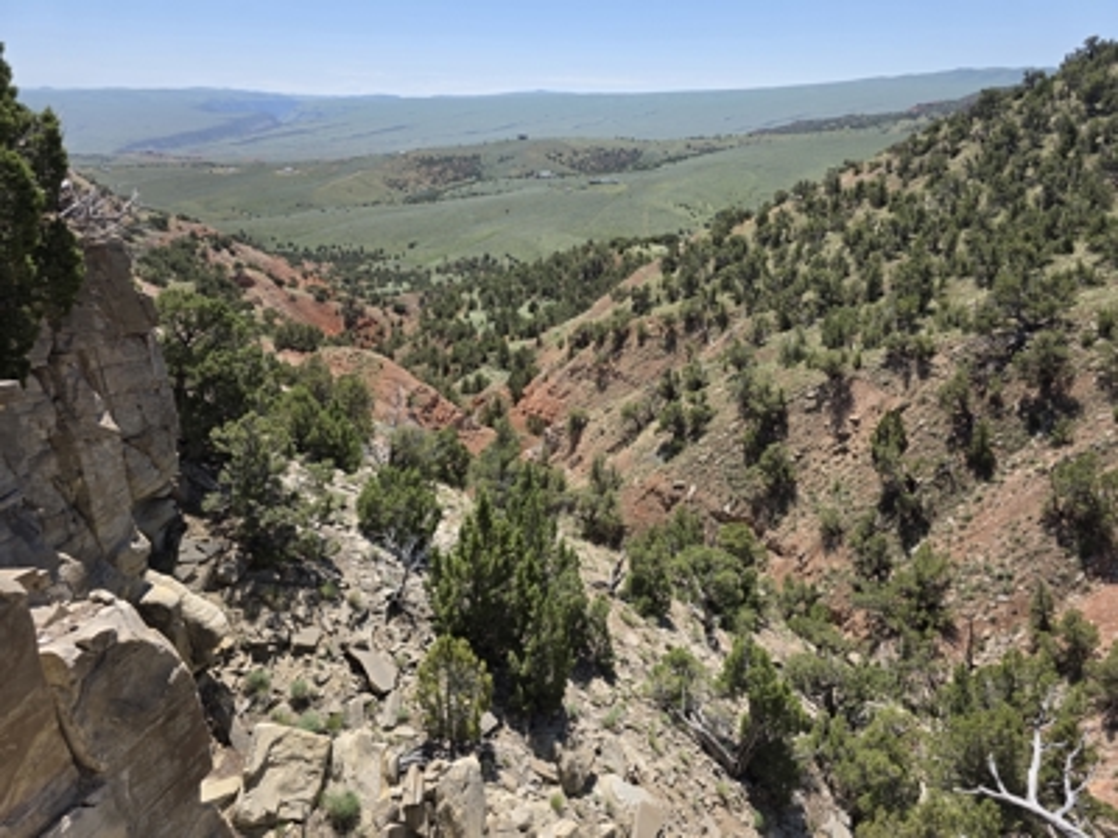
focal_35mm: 23
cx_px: 559
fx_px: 743
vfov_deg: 58.9
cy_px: 419
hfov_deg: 73.9
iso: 80
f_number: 1.7
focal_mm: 6.3
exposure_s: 1/5017
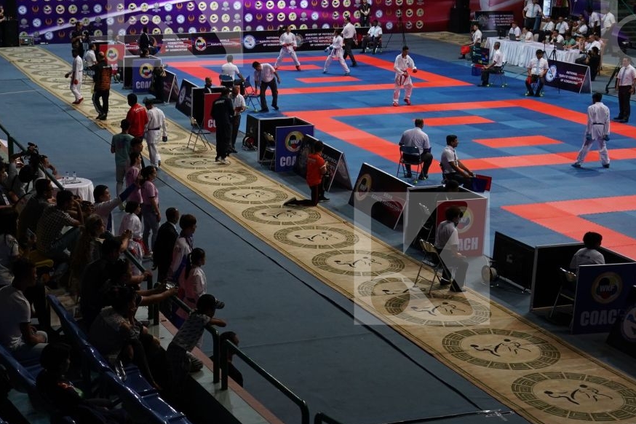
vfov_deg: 20.0
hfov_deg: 29.3
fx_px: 1201
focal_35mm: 68
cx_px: 175
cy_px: 259
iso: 1000
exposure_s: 1/250
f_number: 2.8
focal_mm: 33
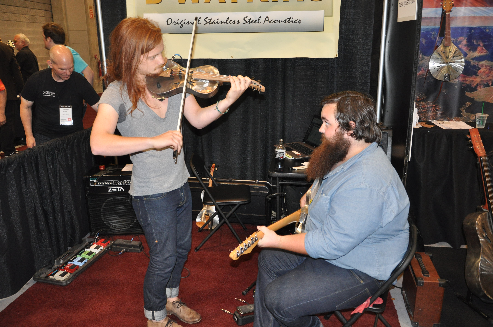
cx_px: 246
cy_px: 164
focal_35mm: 32
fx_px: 431
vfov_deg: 41.6
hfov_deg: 59.6
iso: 800
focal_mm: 21
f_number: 3.8
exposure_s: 1/60
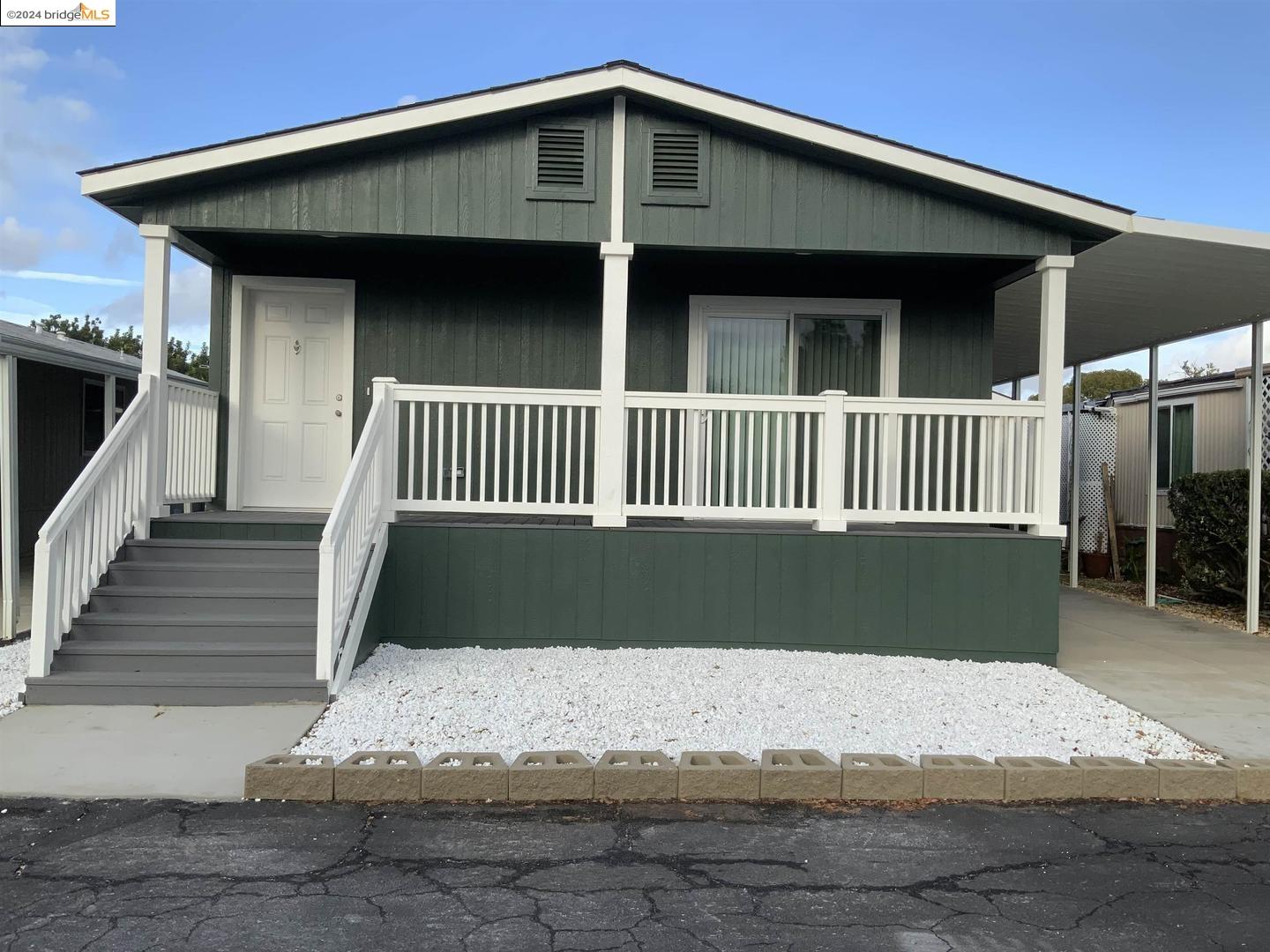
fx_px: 1064
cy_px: 476
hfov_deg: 61.7
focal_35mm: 29
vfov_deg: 48.2
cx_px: 635
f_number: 1.8
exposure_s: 1/749
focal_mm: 3
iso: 16
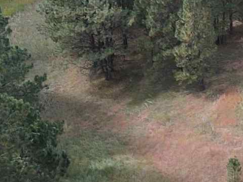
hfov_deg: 12.3
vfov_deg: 9.6
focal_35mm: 154
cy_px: 133
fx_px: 1081
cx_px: 357
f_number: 2.8
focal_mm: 4.5
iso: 100
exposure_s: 1/200
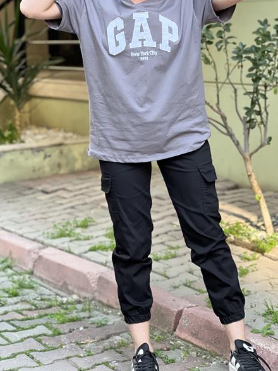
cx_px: 146
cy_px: 151
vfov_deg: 18.7
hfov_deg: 14.1
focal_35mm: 105
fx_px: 1125
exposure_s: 1/110
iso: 250
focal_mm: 9
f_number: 2.8
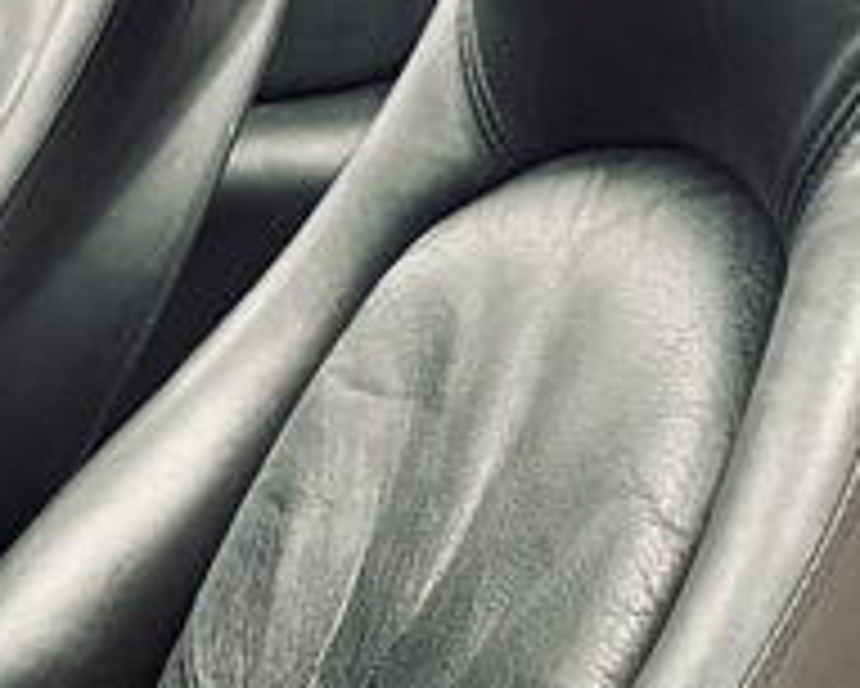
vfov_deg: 15.1
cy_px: 1043
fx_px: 2394
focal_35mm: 94
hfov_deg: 17.1
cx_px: -639
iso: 800
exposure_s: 1/25
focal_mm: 6.76
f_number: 1.78
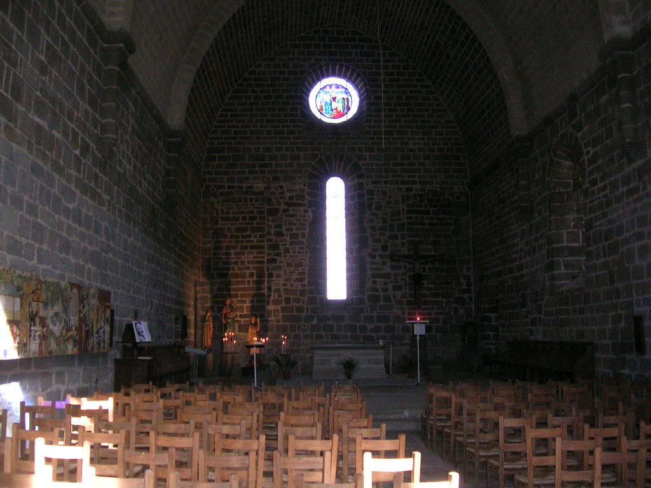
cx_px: 326
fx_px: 658
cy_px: 244
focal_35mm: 35
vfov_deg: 40.7
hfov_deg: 52.6
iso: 200
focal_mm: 5.4
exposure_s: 1/60.1
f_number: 2.8
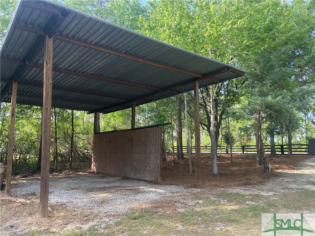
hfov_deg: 67.3
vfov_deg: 53.1
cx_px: 158
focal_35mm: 26
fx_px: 237
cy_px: 118
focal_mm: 4.2
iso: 32
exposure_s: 1/295
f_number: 1.6
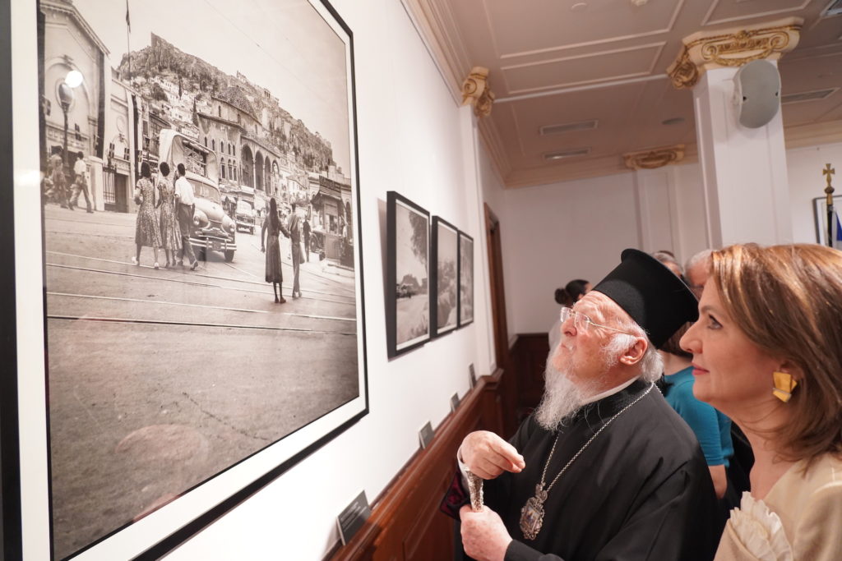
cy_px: 280
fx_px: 561
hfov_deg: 73.7
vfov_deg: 53.1
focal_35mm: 24
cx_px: 421
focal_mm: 24
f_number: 4
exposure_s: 1/160
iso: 4000
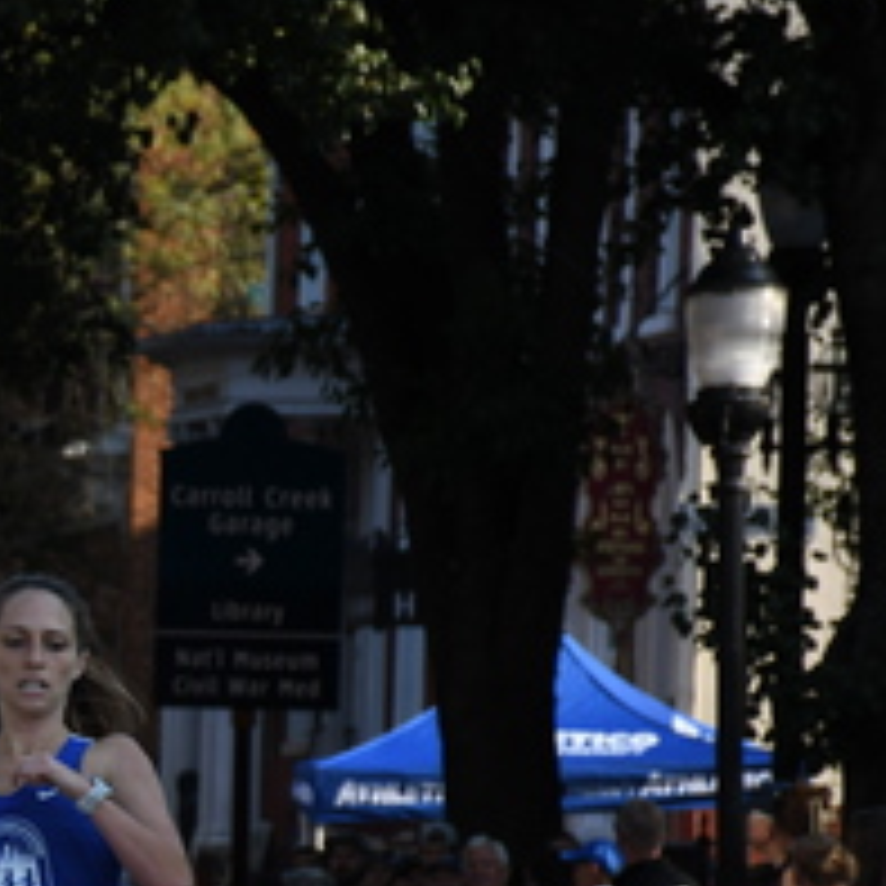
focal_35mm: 414
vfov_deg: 4.2
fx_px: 11988
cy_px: 767
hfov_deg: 4.2
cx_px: -288
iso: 400
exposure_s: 1/1000
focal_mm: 116
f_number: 5.6
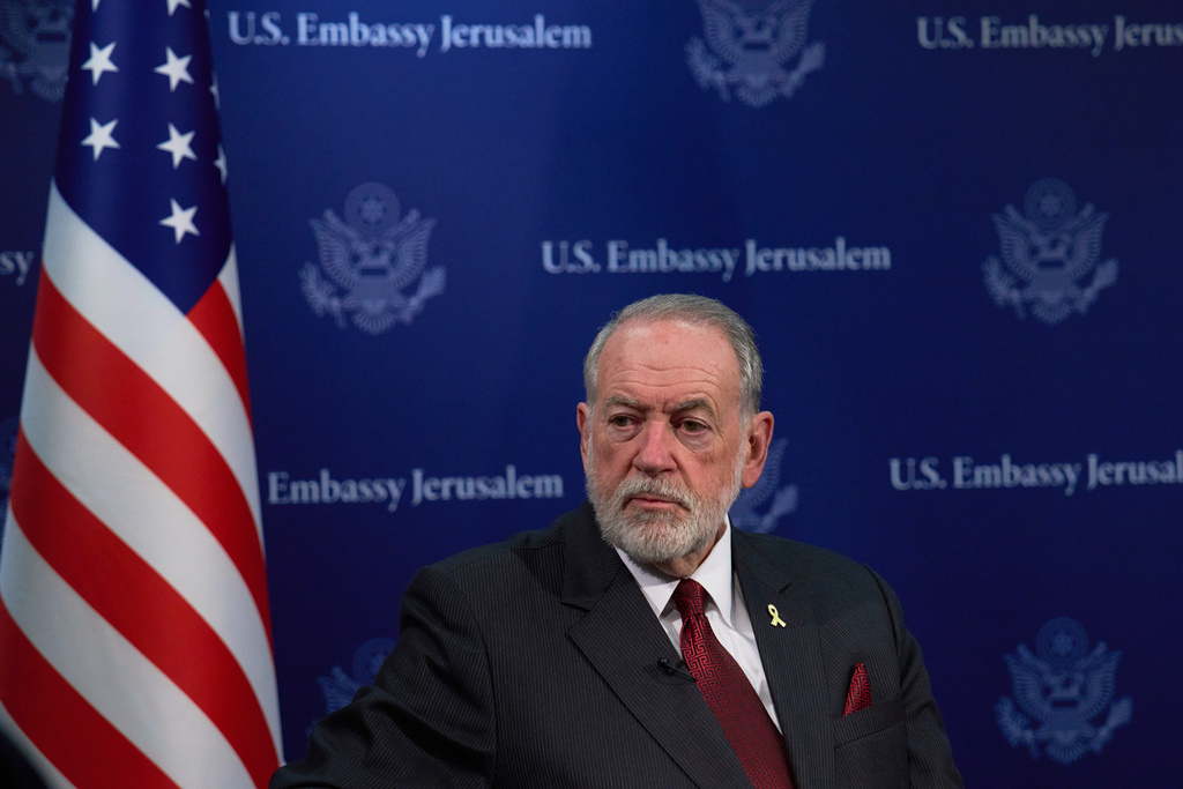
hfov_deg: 19.5
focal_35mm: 105
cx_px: 592
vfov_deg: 13.0
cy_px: 394
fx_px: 3451
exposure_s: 1/400
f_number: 2.8
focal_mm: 70
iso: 1600
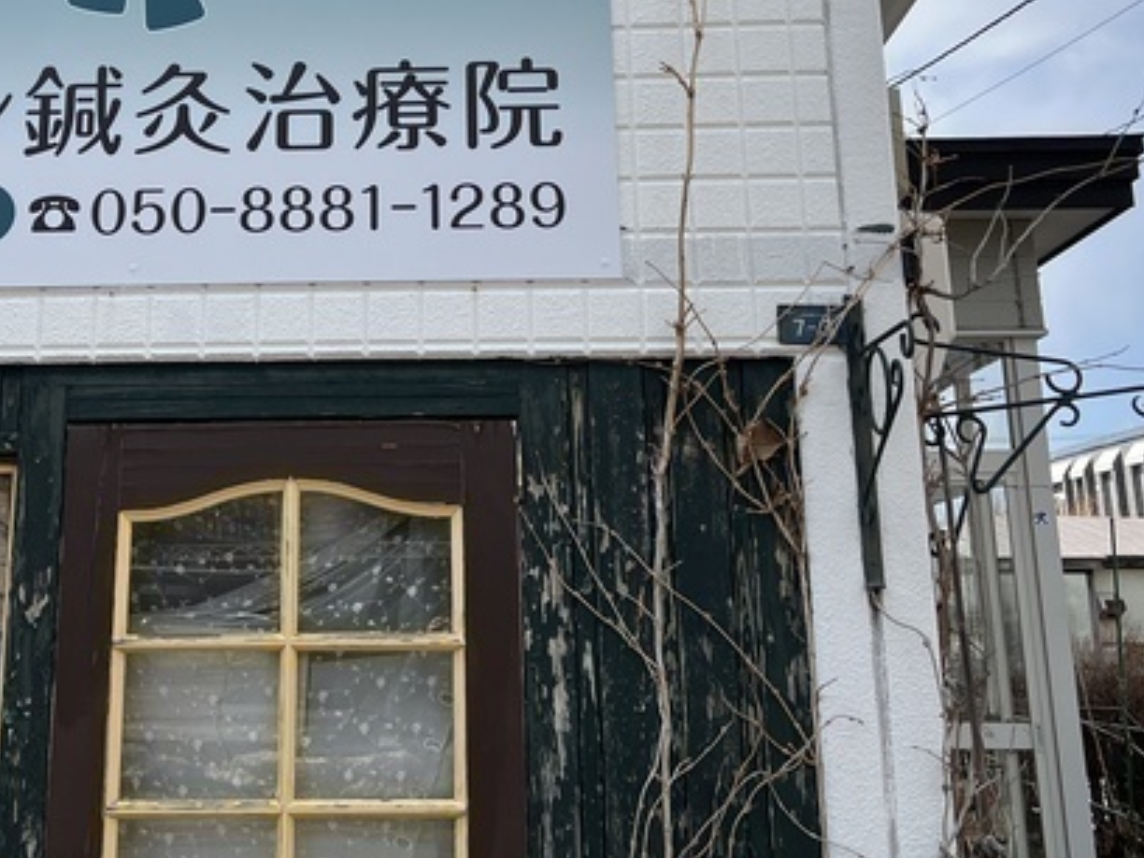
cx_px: 395
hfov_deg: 37.2
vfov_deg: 27.7
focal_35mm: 51
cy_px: 123
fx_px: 1685
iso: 50
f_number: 1.5
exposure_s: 1/3257
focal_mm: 5.7
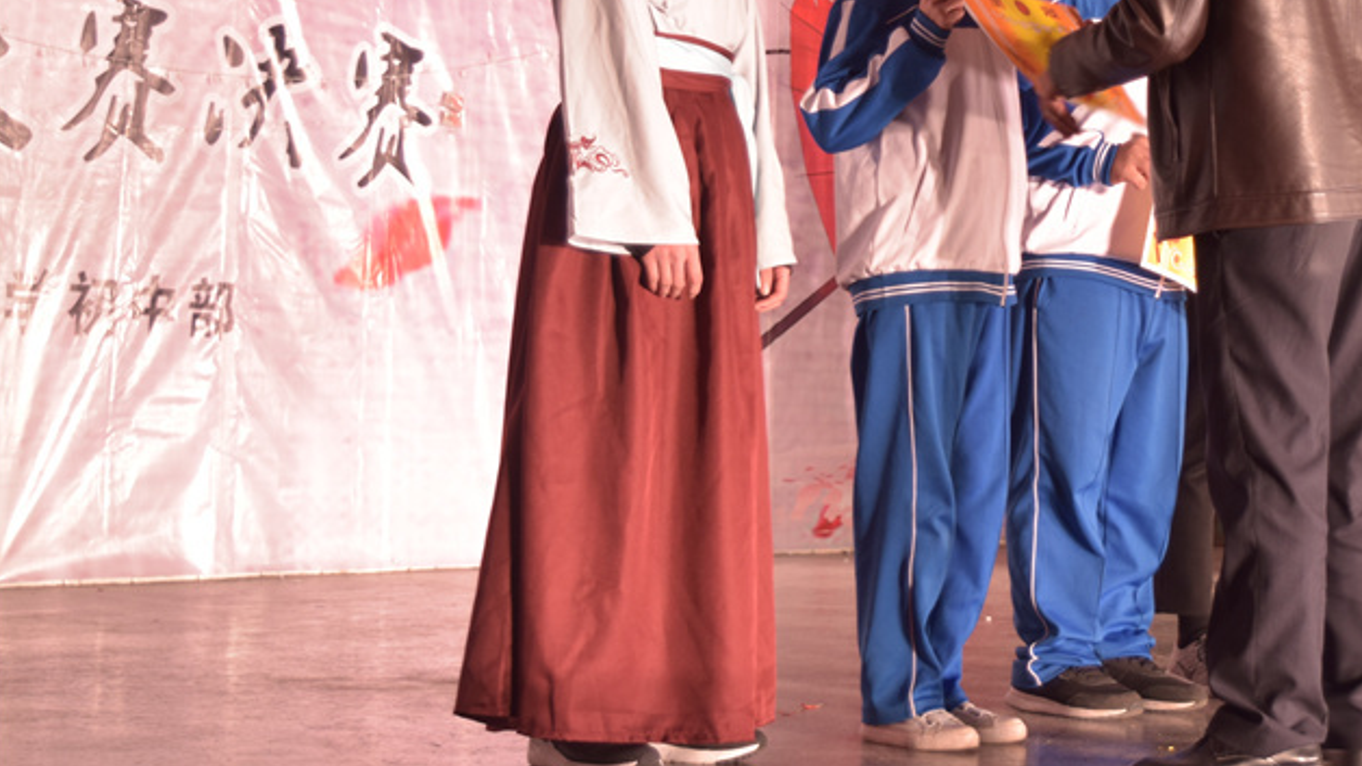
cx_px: 1078
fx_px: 3069
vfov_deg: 14.1
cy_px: 65
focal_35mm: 85
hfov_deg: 24.6
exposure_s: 1/40
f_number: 4.5
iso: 320
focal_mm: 34
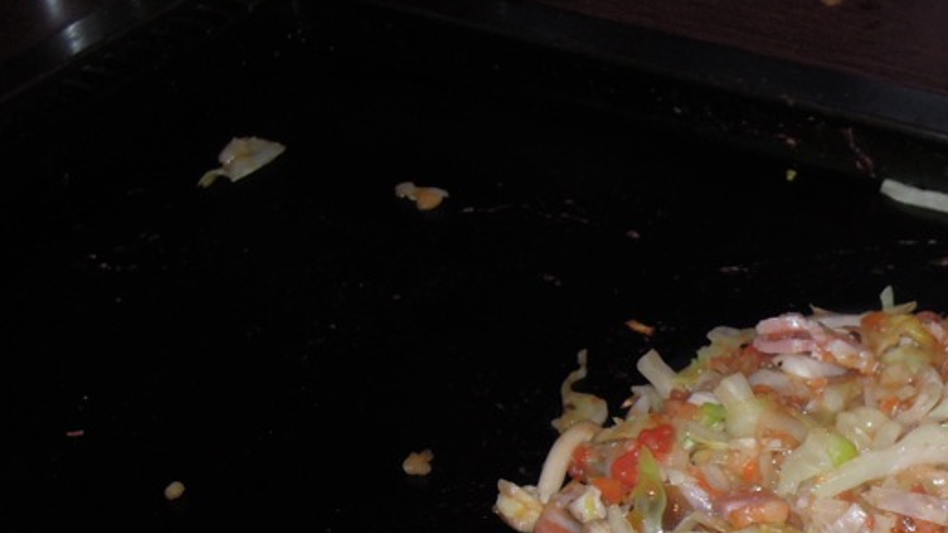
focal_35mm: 95
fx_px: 2388
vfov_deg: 12.6
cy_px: 522
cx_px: 911
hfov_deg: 21.8
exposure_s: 1/40
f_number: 3.5
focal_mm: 8.1
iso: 200
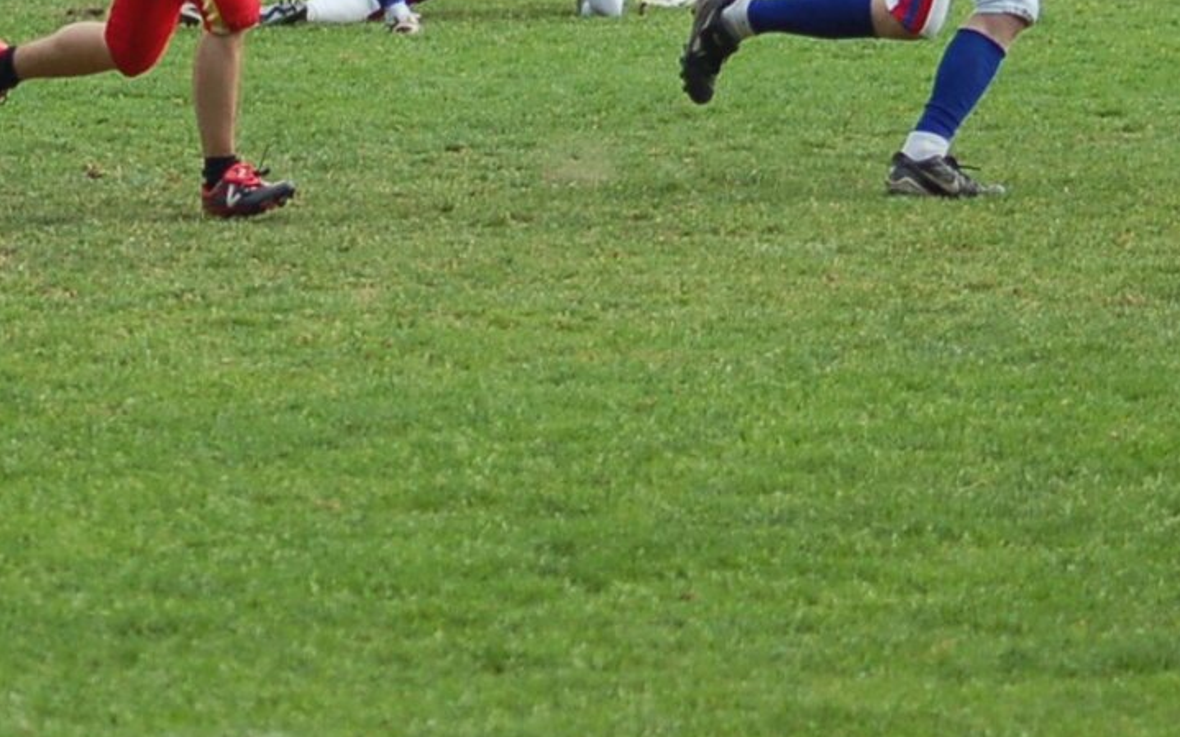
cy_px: -200
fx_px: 10513
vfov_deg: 4.0
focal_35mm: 327
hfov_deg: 6.4
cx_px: 202
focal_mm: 70
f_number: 4
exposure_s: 1/1000
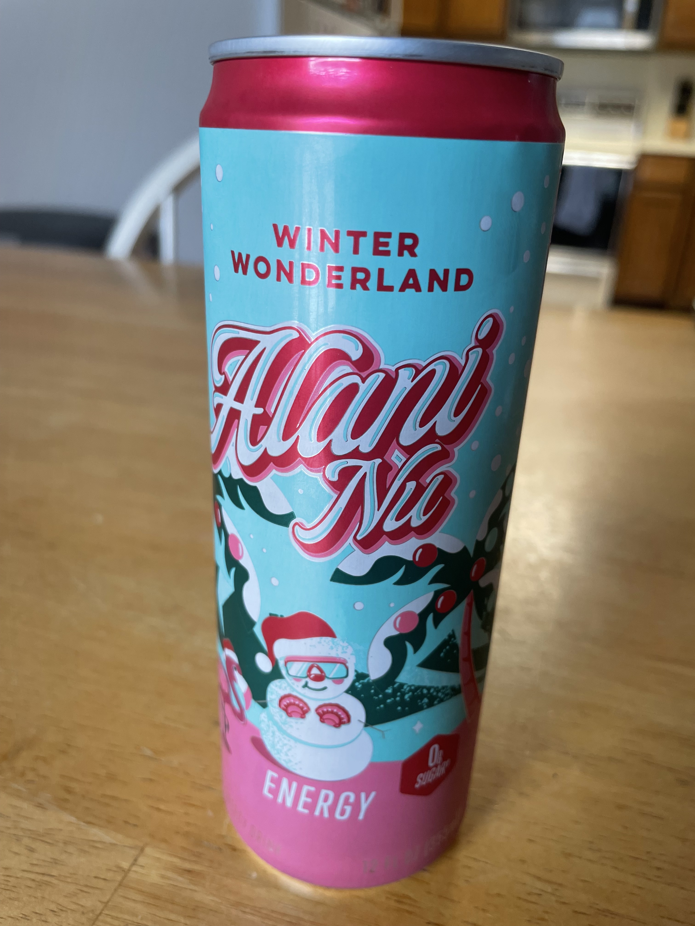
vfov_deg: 67.3
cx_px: 348
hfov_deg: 53.1
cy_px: 463
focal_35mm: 26
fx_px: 696
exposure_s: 1/107
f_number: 1.6
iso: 125
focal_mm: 4.2
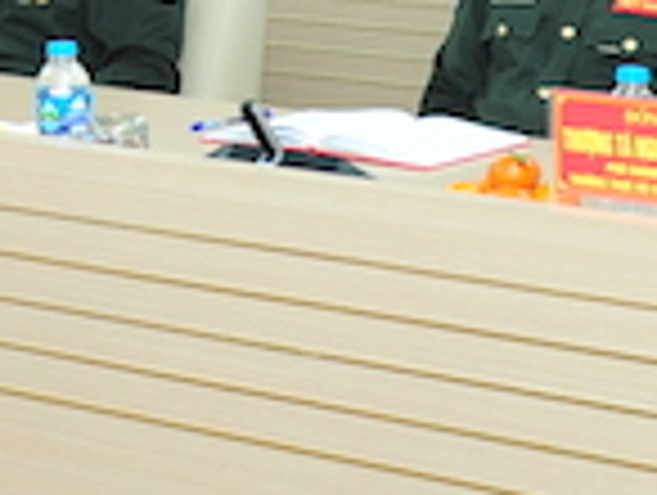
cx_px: -148
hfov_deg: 11.5
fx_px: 3194
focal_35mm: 168
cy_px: -436
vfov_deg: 8.5
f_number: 3.5
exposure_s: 1/160
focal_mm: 32
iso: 800
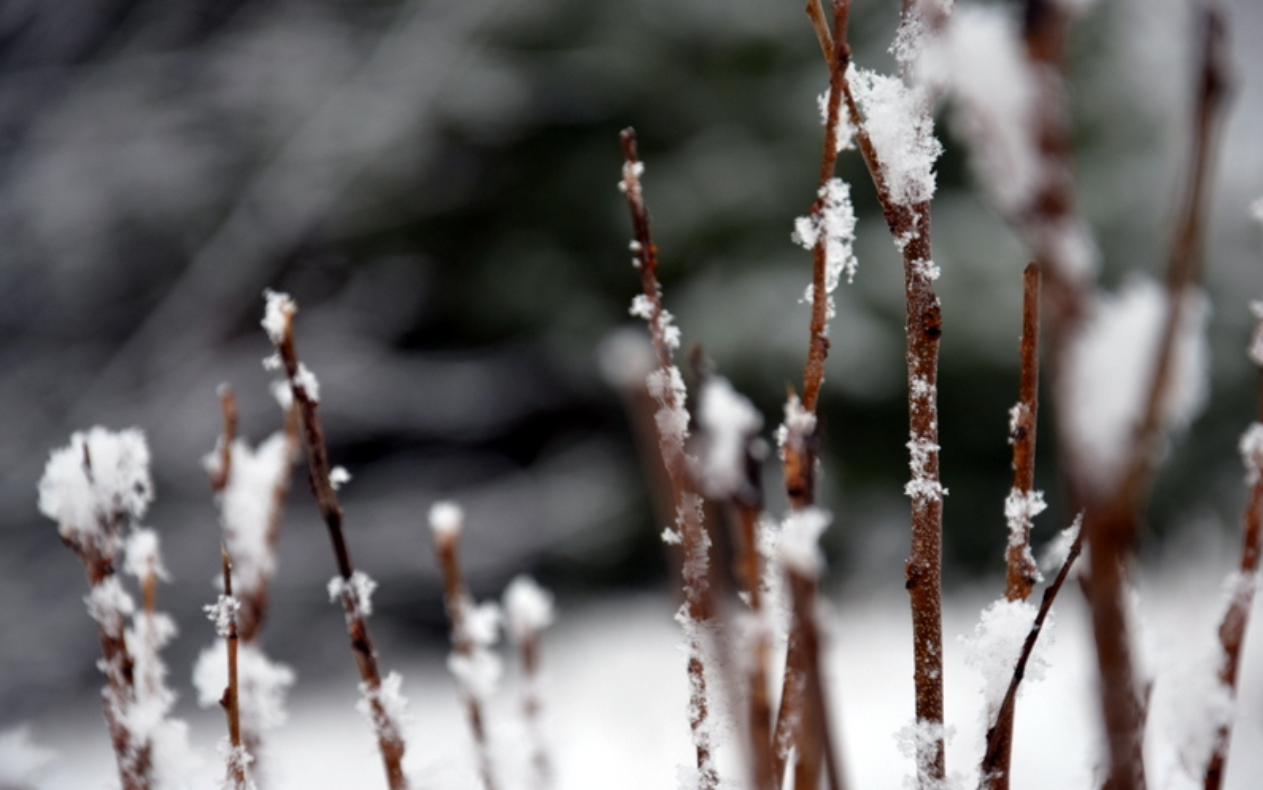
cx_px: 632
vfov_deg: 8.1
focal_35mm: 162
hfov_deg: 13.0
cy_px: 412
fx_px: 5560
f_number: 5.6
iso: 400
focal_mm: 105
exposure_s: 1/125
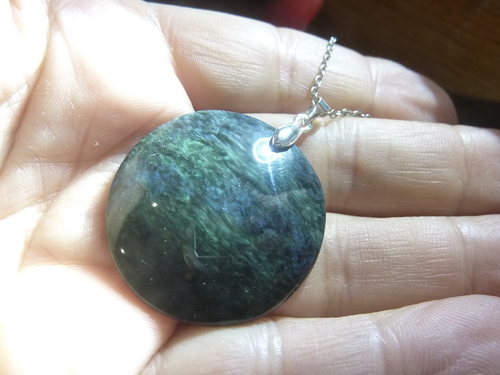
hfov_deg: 69.4
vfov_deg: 54.9
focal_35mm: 25
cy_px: 188
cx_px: 250
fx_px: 361
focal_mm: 4.1
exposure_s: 1/60
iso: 320
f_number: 3.3
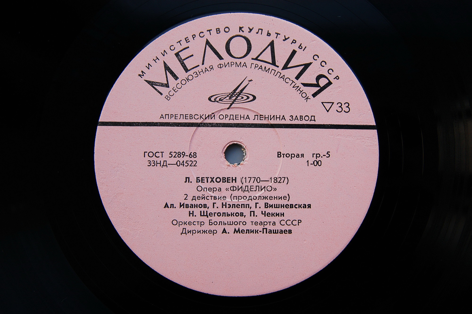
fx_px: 688
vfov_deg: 25.7
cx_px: 236
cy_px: 157
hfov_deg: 37.9
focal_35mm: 52
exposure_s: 1/60
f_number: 4
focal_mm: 35
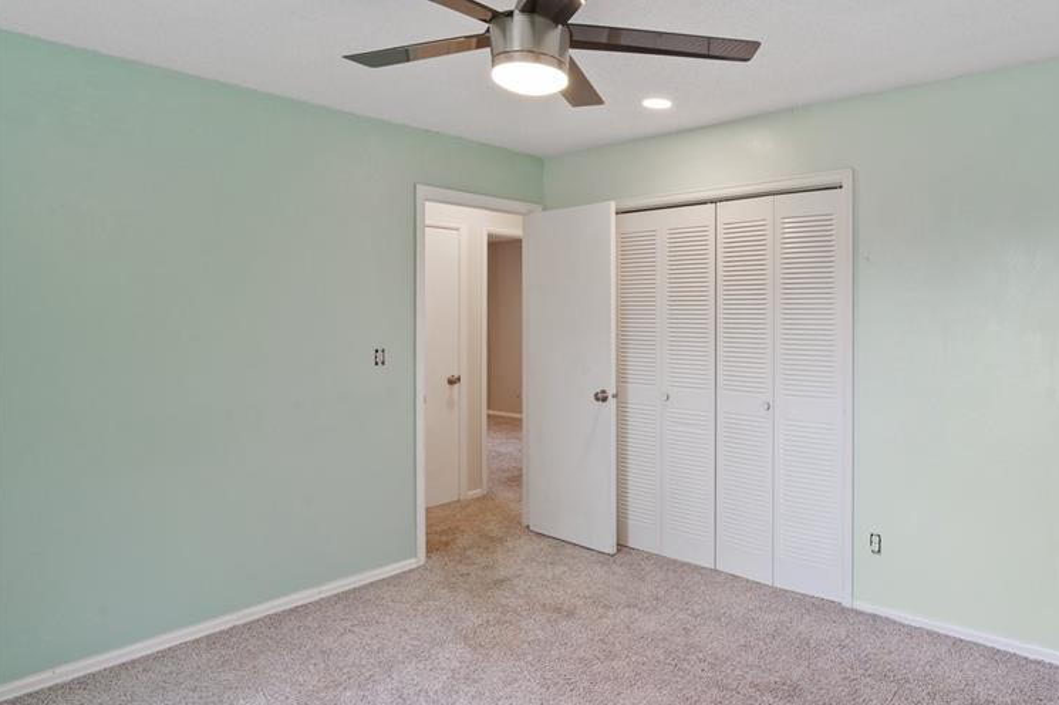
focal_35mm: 22
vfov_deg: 57.2
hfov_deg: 75.6
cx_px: 724
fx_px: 647
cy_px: 337
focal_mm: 16
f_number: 10
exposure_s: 1
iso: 160
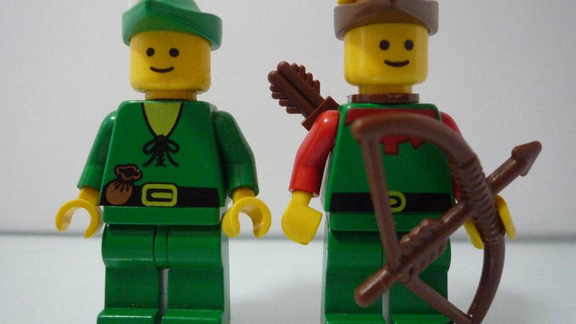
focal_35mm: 28
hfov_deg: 67.9
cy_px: 127
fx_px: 428
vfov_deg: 41.3
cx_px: 282
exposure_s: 1/25
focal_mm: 4.4
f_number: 2.8
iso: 400
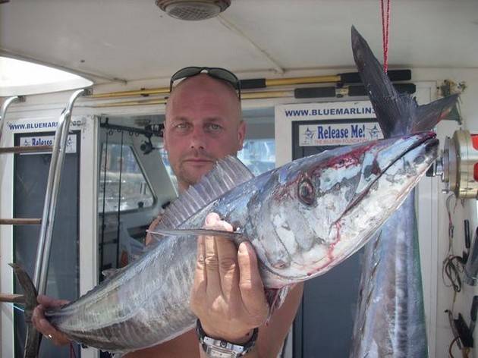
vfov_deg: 38.6
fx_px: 511
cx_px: 239
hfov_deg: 50.2
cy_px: 179
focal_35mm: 37
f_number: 5.6
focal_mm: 6.2
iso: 64
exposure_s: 1/125
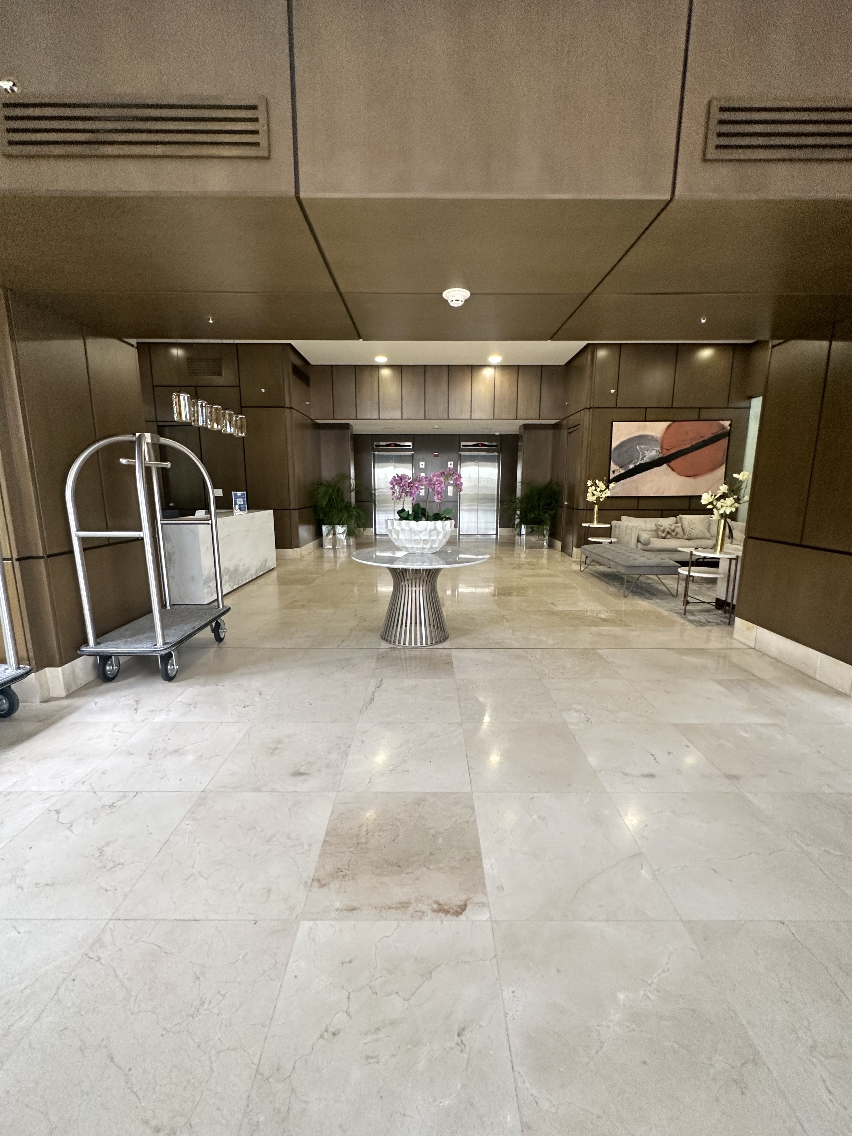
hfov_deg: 85.7
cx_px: 426
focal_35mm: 14
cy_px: 568
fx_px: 459
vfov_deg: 102.1
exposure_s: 1/99
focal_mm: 2.22
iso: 200
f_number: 2.2
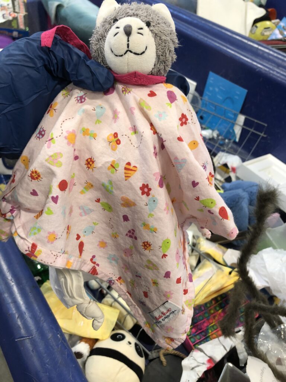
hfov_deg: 49.7
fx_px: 308
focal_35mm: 28
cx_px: 143
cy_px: 191
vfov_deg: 63.4
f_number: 1.8
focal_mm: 3.99
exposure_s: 1/24
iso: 40
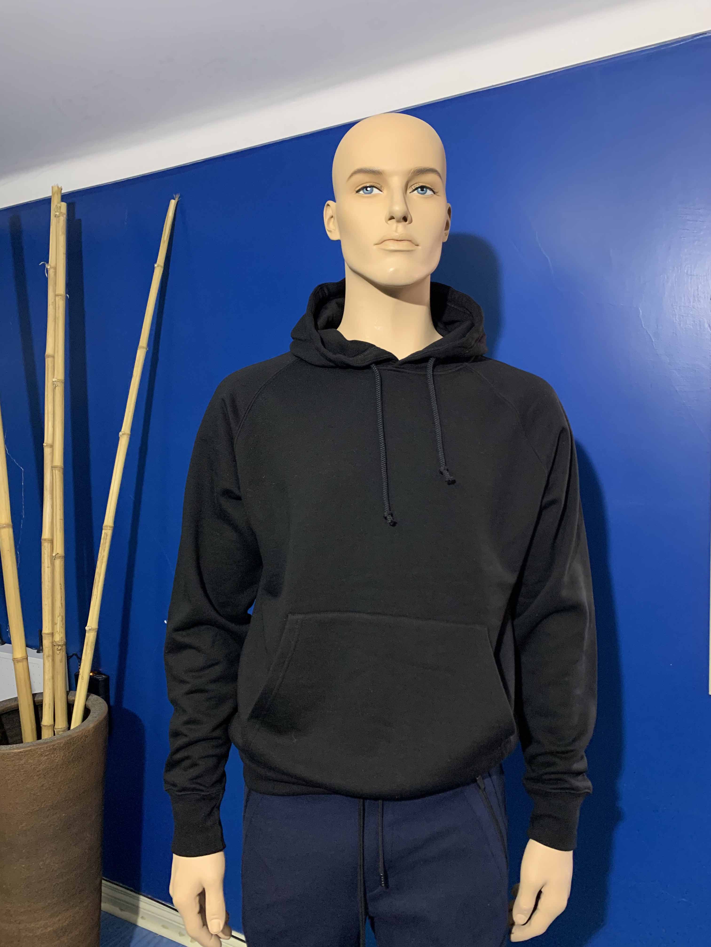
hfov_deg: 53.1
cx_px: 356
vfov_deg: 67.3
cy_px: 474
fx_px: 712
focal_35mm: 26
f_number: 1.8
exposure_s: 1/50
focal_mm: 4.25
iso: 125
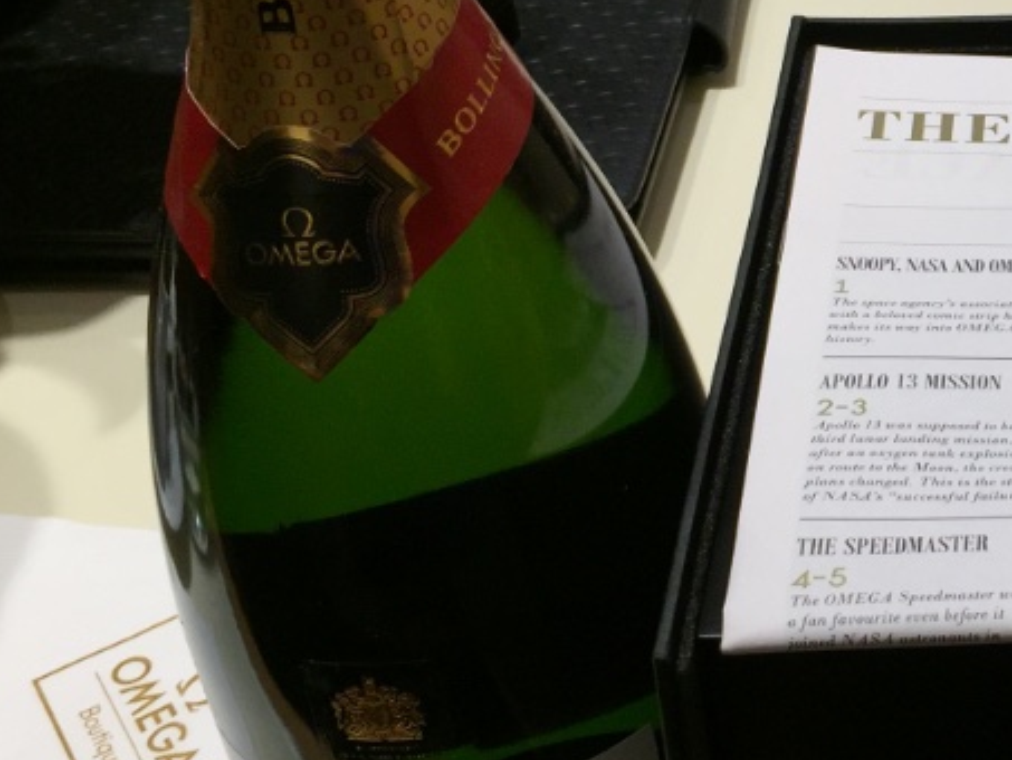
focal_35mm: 82
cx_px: 1180
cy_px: 172
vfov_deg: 17.9
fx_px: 2398
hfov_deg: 22.2
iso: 32
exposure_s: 1/128
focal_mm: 4.15
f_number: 2.2
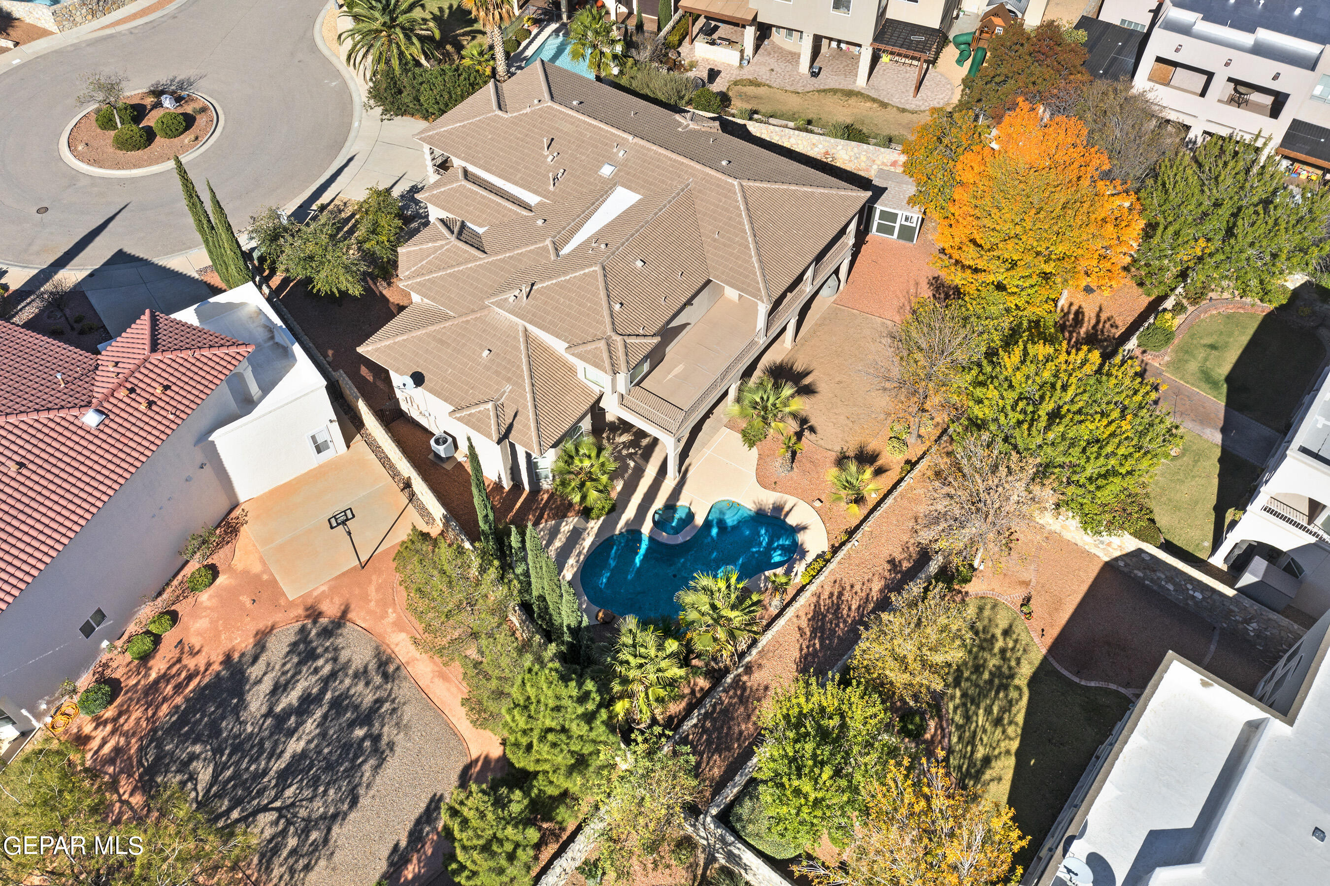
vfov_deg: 46.4
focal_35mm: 28
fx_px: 1034
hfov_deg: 65.5
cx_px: 665
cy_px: 443
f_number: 5.6
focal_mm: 10.26
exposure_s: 1/500
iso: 100
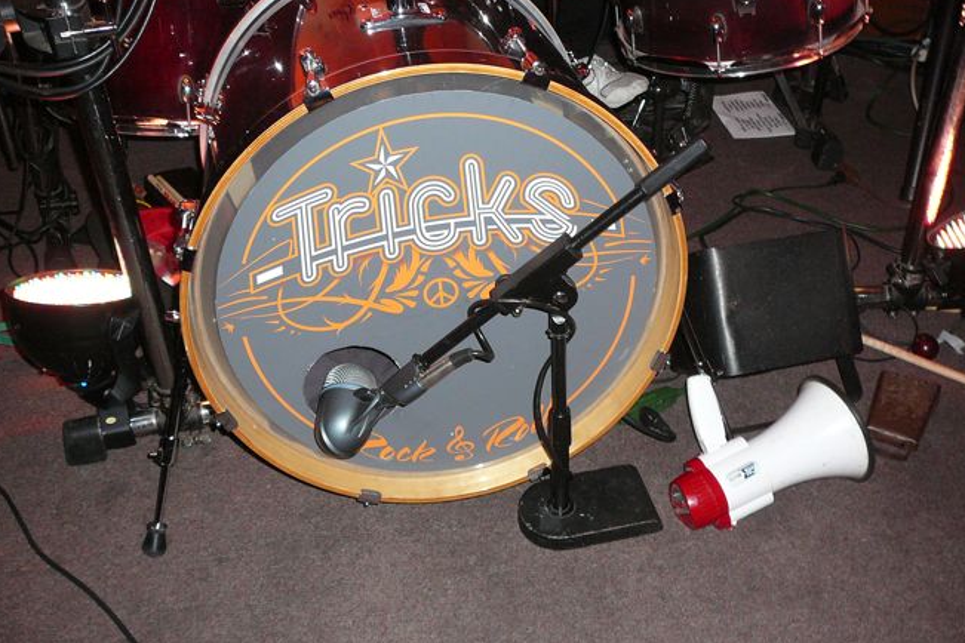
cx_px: 473
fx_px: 1019
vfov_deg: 35.0
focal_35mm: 38
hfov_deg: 50.7
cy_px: 363
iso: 200
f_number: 2.8
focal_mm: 5.2
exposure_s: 1/30
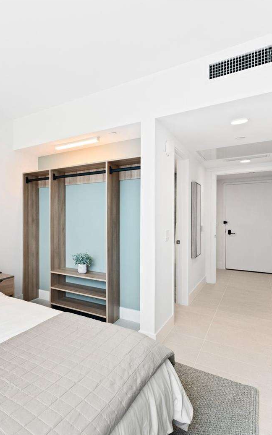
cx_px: 5
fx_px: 261
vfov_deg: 79.6
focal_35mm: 22
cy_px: 221
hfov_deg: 46.8
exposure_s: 1/8
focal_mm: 14
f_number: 8
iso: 200
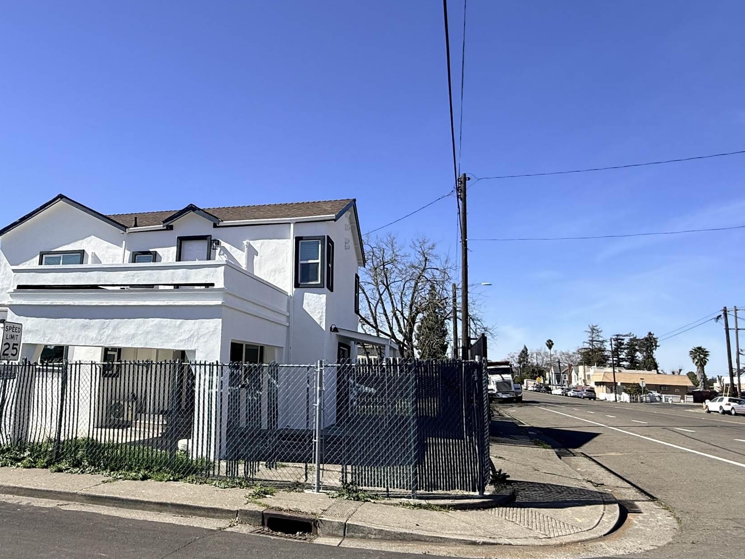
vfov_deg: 53.1
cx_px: 228
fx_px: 560
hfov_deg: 64.9
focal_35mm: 26
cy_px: 277
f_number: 2.2
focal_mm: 2.22
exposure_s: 1/2410
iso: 50
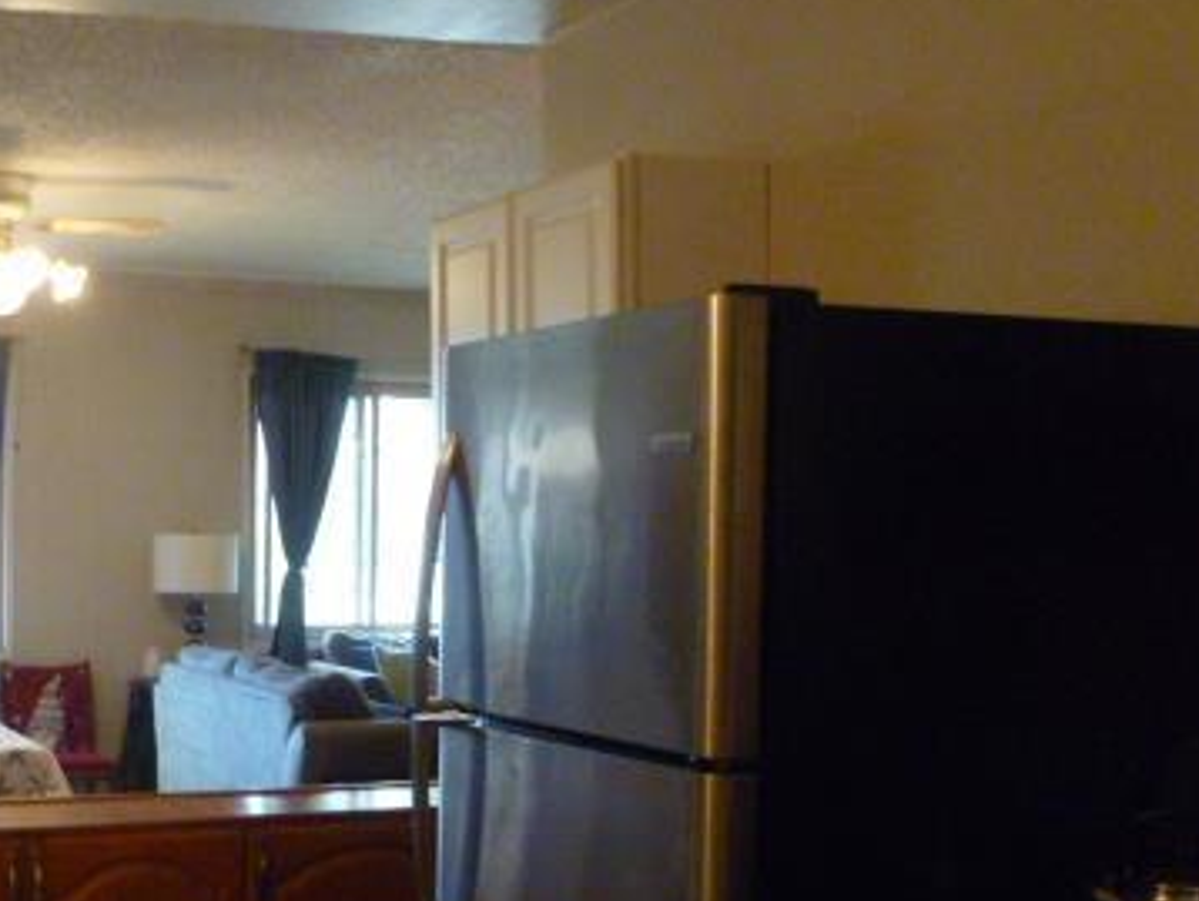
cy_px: 620
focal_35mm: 50
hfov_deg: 36.4
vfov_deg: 28.9
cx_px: 181
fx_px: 1733
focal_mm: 5
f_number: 3.3
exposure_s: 1/50
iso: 800
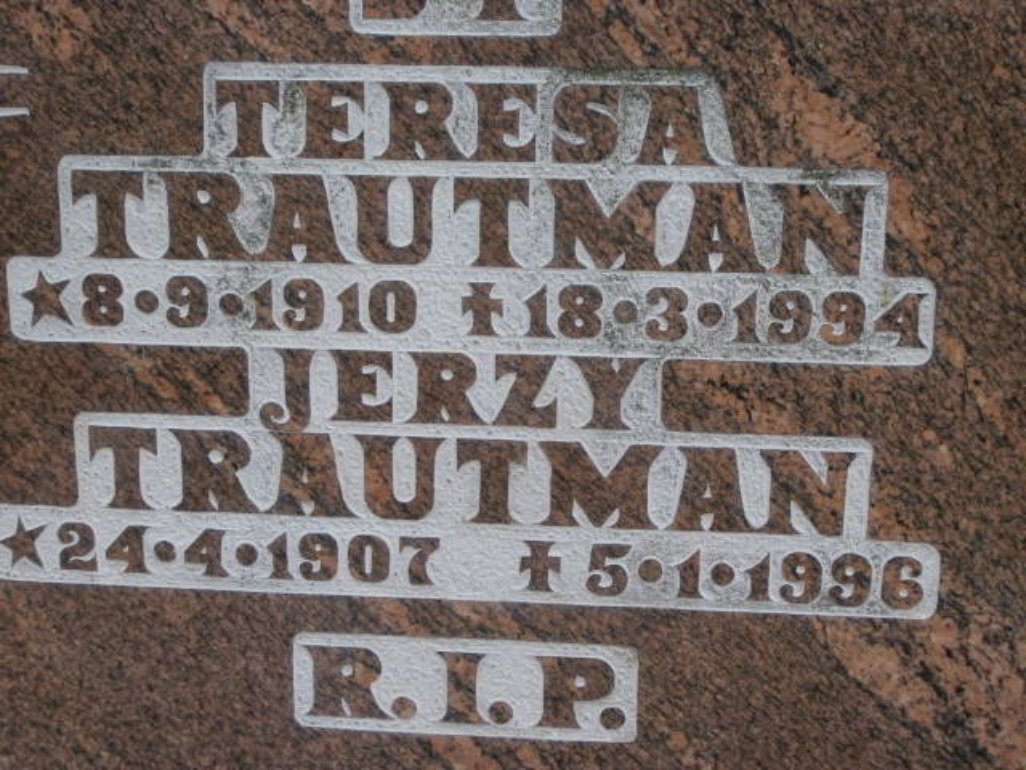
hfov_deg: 33.8
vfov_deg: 25.7
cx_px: 513
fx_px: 1689
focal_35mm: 57
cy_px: 385
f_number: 4.5
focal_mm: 10.11
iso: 100
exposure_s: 1/320
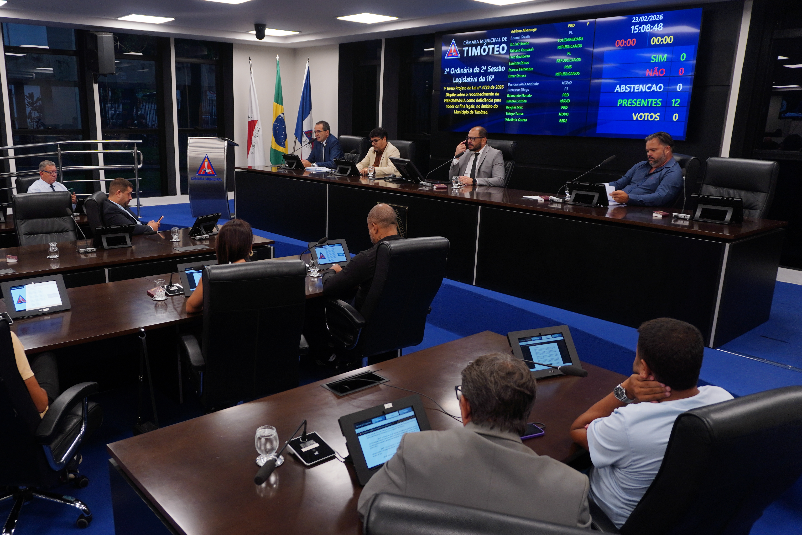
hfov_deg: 63.4
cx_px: 350
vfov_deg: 44.9
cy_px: 282
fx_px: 646
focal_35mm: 29
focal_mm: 16
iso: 160
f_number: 3.5
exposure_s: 1/50
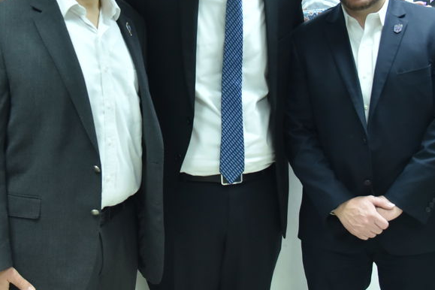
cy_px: 88
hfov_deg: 34.2
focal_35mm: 58
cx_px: 147
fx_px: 701
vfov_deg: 23.2
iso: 1600
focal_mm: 24
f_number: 4
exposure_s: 1/160
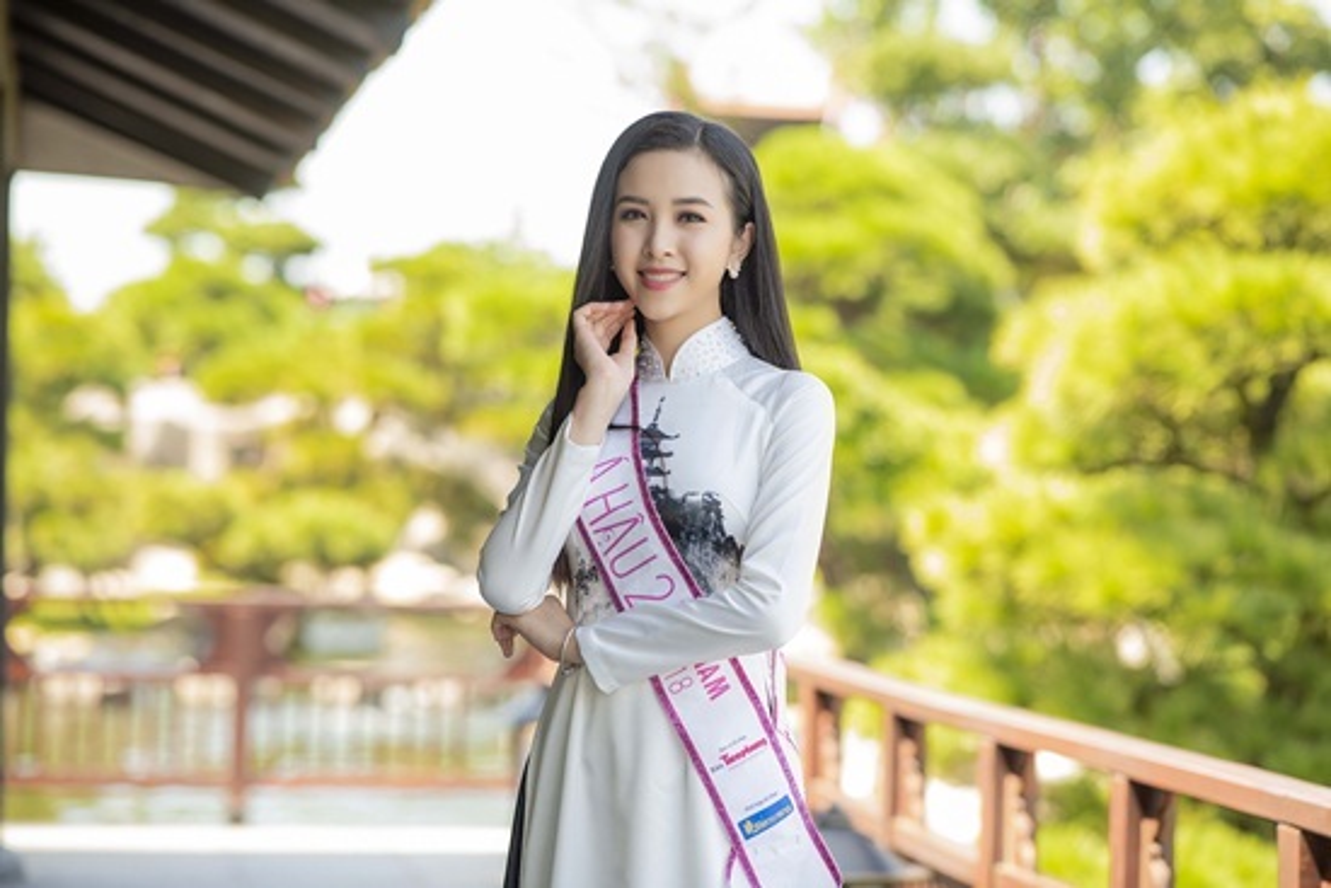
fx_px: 3883
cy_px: 444
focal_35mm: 105
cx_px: 666
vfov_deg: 13.0
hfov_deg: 19.5
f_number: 2.8
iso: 160
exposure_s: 1/200
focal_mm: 105
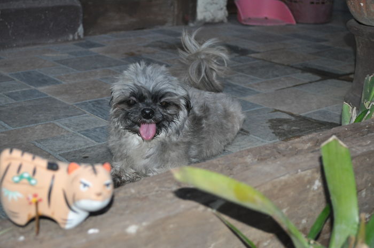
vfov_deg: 22.5
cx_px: 187
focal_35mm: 60
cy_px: 124
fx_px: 622
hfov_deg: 33.5
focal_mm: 40
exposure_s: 1/60
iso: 800
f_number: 5.3
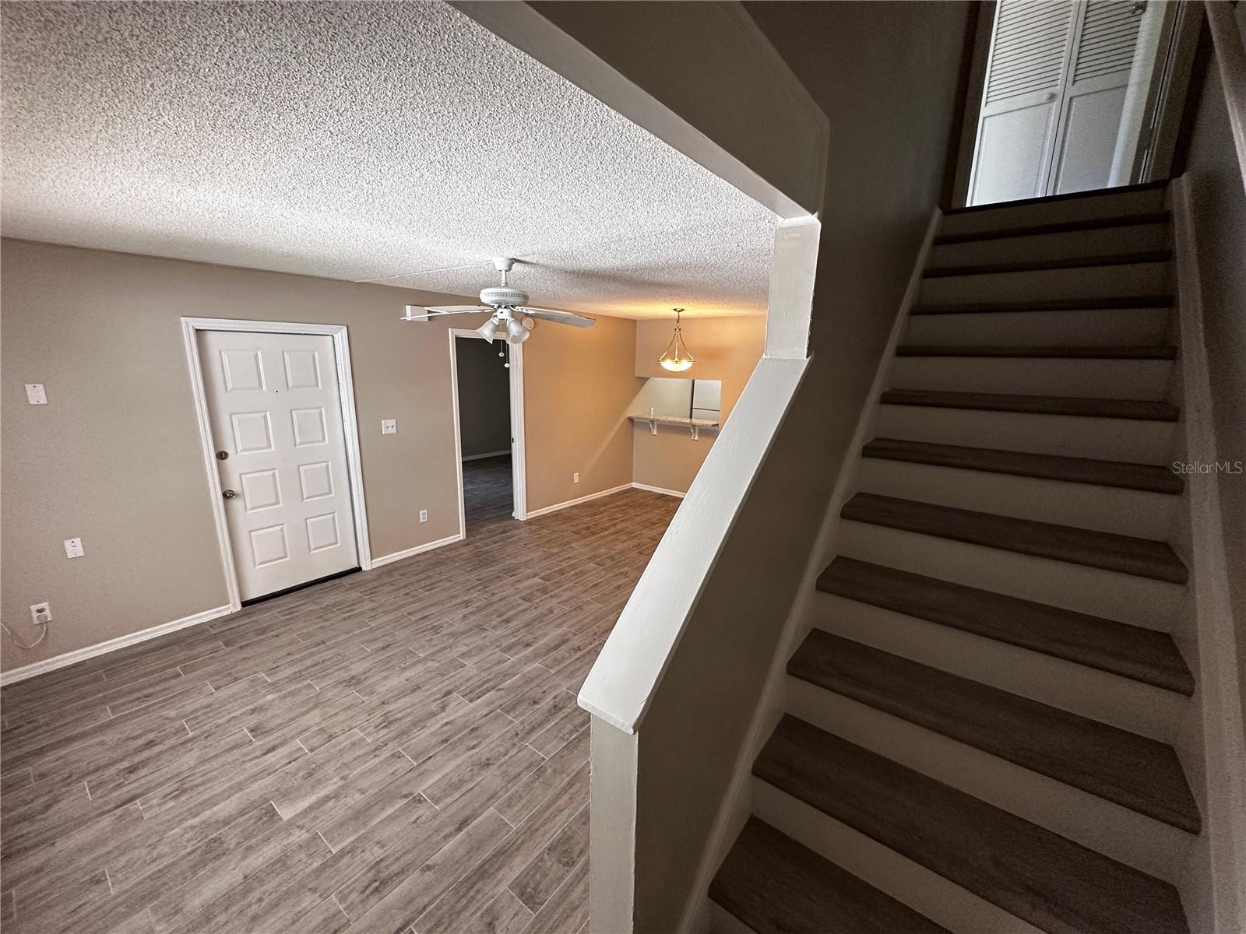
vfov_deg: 85.7
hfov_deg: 102.1
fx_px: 504
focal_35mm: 14
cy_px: 467
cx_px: 623
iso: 250
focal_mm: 2.22
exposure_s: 1/120
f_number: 2.2
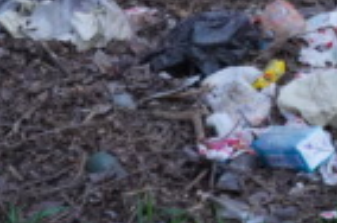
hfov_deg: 8.3
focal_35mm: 240
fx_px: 2242
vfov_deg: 5.7
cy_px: -77
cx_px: 584
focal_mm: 50
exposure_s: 1/250
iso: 6400
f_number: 8
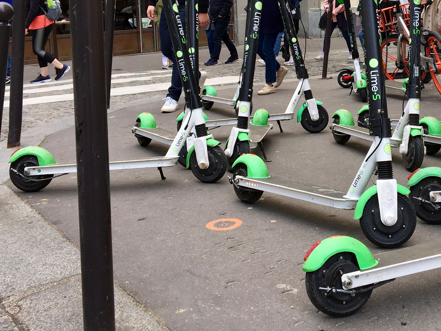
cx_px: 339
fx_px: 650
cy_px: 65
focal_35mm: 51
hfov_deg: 36.5
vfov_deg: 28.0
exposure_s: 1/160
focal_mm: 4.15
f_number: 2.2
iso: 25
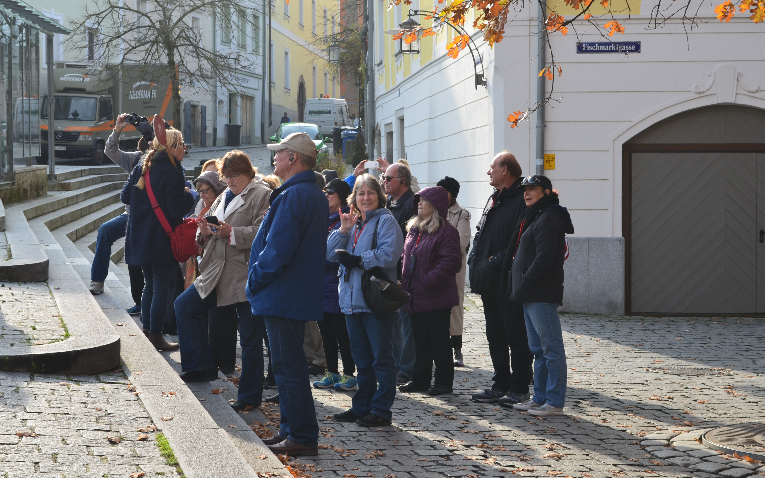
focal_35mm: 74
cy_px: 225
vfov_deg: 17.6
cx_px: 382
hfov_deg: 27.8
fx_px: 1543
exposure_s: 1/100
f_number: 11
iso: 200
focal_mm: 48
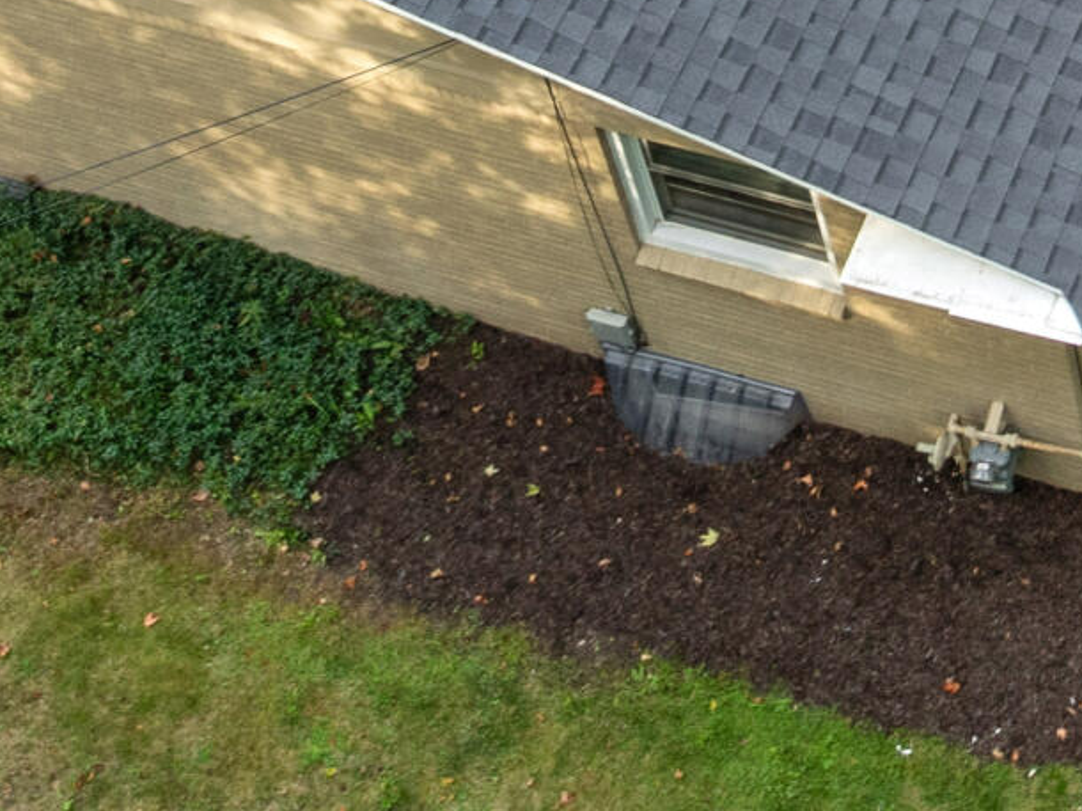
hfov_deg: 15.4
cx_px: 1625
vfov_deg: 11.0
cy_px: -972
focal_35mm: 118
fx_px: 3687
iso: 360
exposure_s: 1/160
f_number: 2.8
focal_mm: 12.29
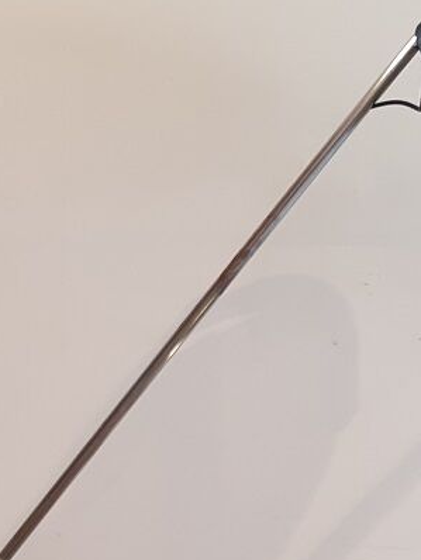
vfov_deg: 21.0
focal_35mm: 87
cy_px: 662
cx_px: 44
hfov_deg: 16.8
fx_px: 1409
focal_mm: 3.93
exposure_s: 1/50
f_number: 1.7
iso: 50
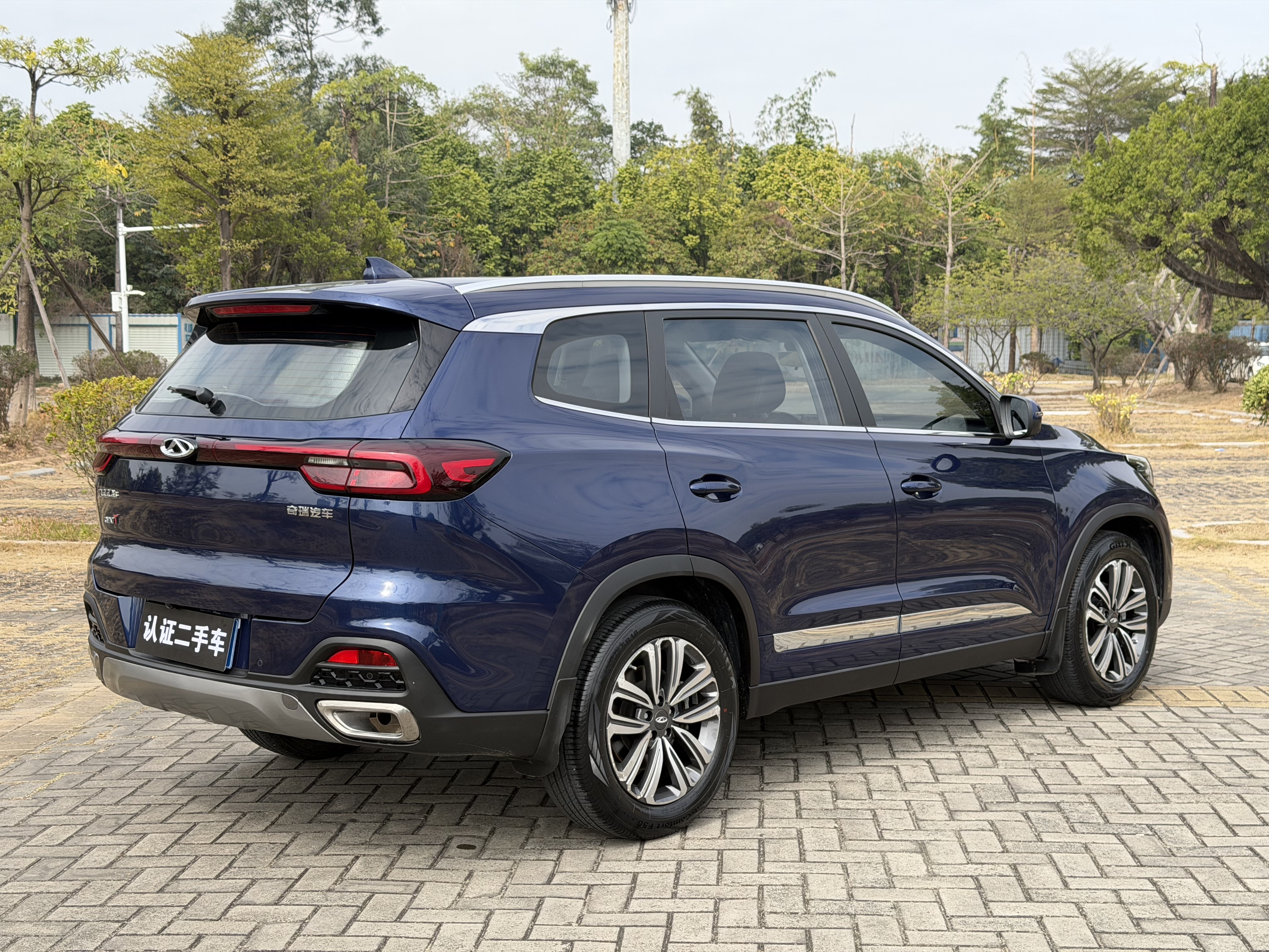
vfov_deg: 30.3
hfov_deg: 39.7
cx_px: 634
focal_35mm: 48
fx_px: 1760
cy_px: 476
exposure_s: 1/1931
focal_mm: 6.76
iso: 64
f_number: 1.78
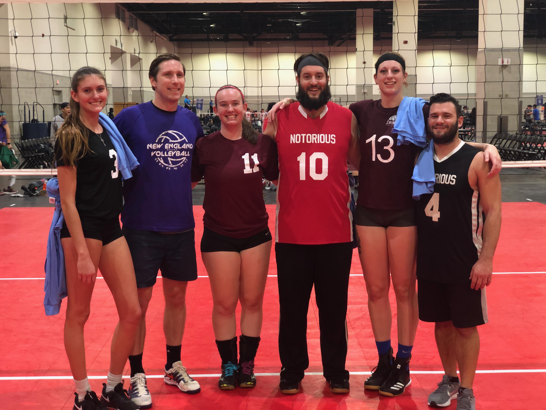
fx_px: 820
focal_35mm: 52
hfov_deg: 36.8
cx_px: 273
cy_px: 205
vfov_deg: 28.0
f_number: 2.4
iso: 100
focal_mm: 6
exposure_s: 1/30
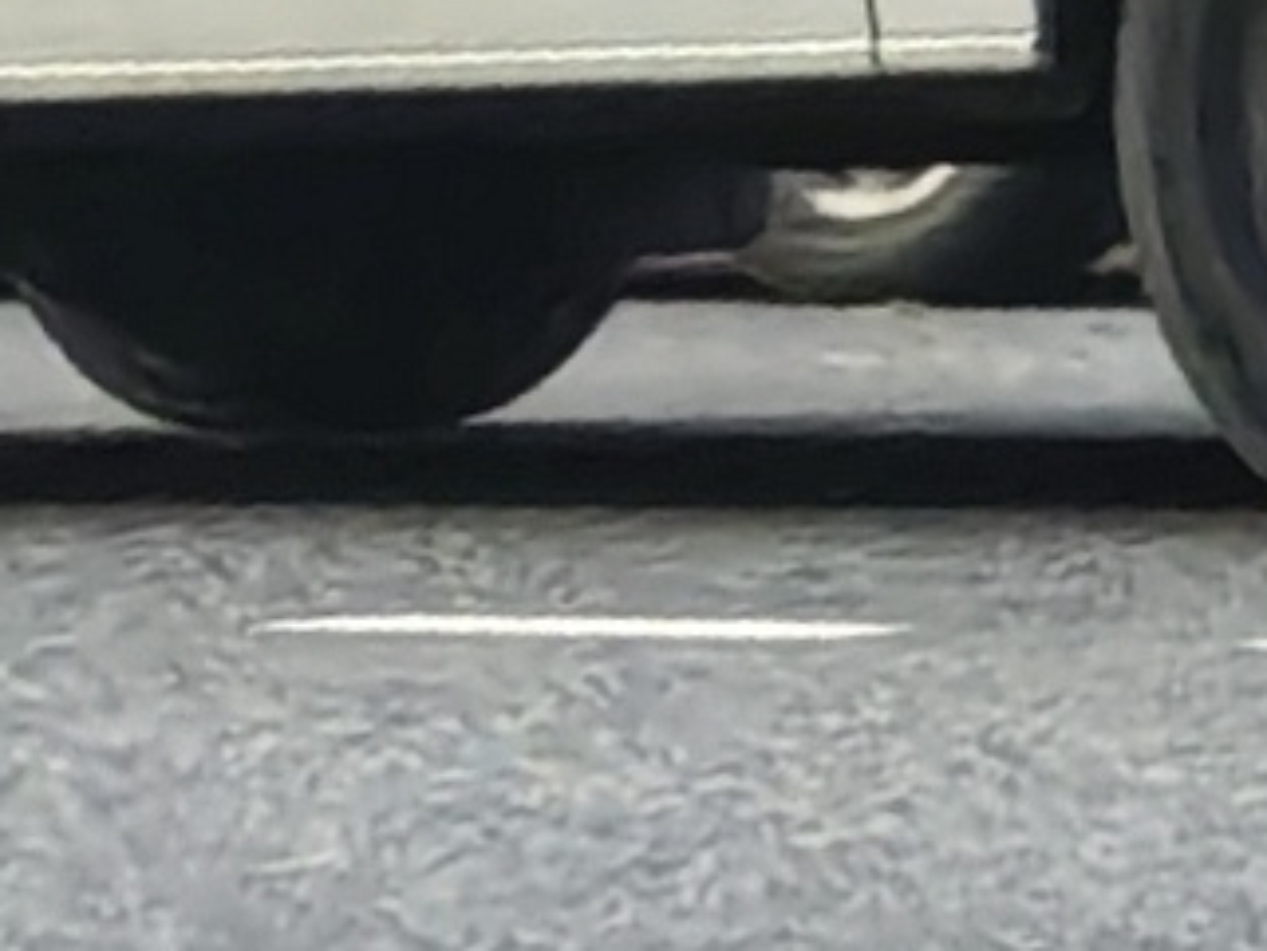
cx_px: 1449
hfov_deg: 6.5
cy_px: -1626
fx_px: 11021
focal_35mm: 301
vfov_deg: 4.8
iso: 125
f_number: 1.9
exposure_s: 1/1002
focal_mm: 5.52
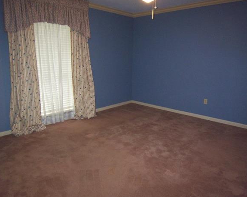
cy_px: 99
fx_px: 183
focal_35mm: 25
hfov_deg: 68.1
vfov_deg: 56.8
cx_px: 122
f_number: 2.8
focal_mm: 3.8
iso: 200
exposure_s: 1/30
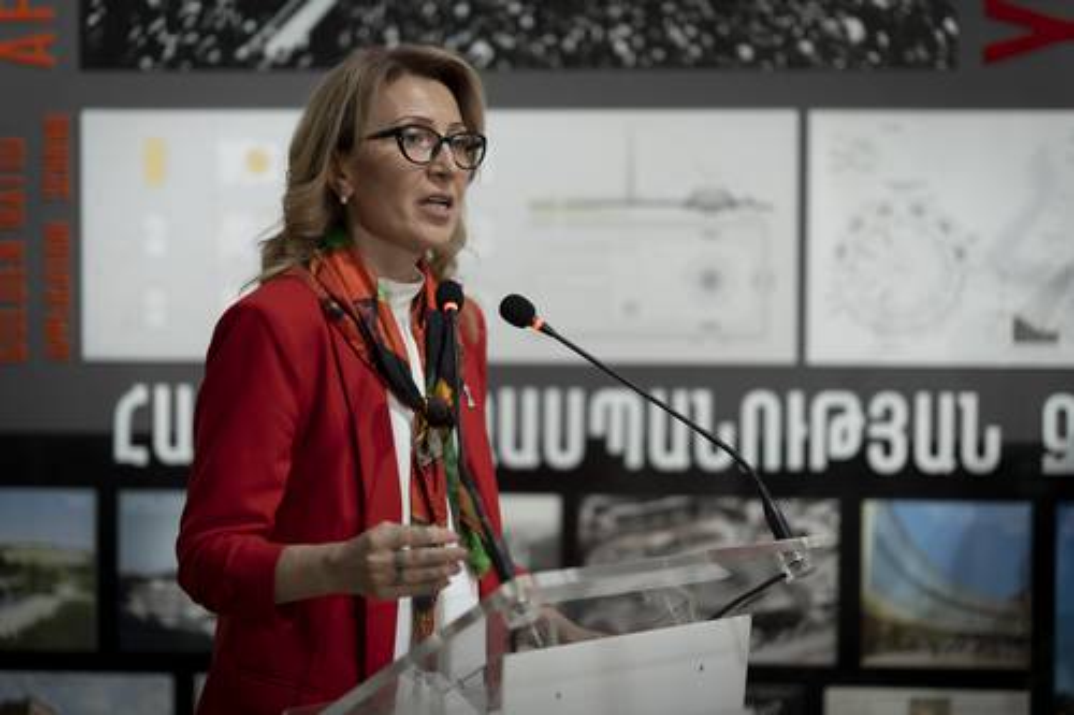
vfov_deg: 16.1
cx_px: 537
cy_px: 358
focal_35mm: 85
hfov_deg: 23.9
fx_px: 2535
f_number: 1.4
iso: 800
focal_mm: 85
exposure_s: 1/320
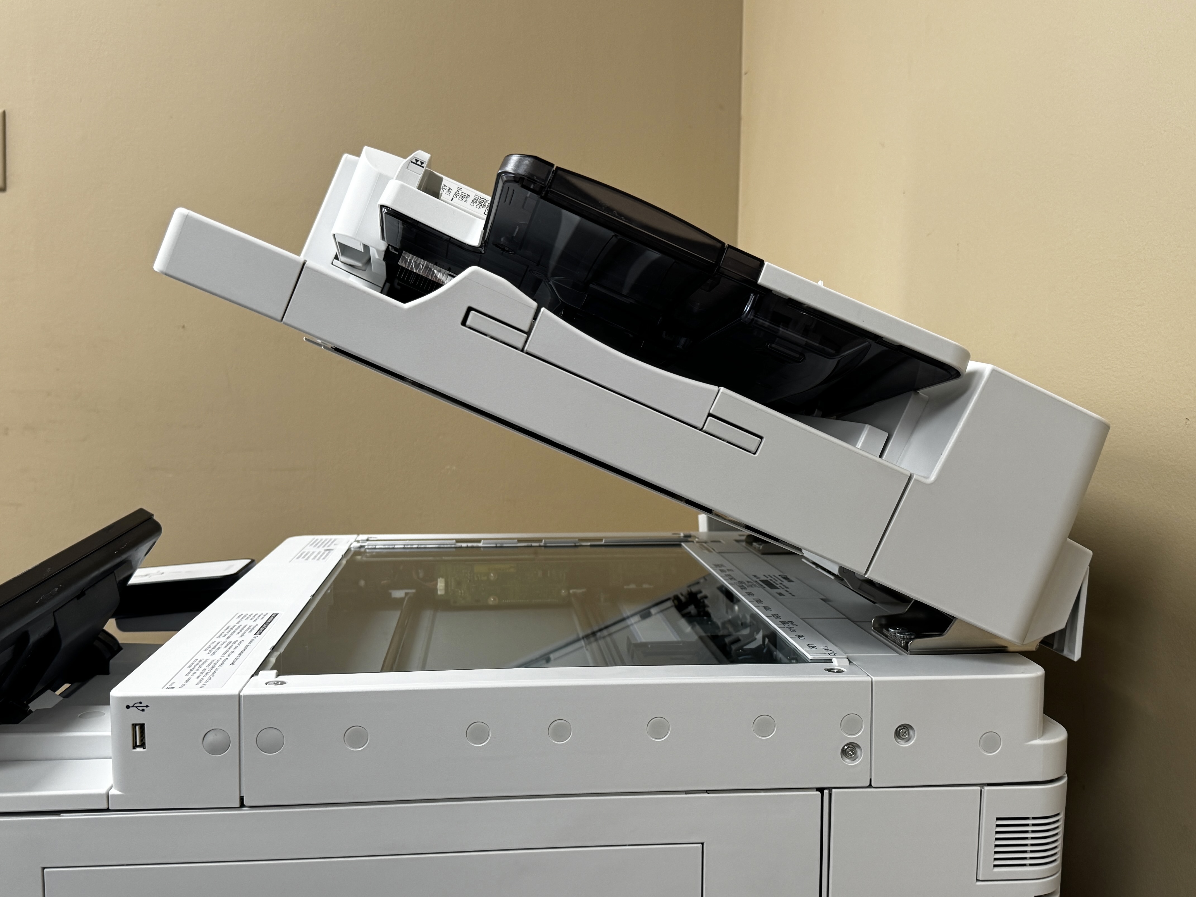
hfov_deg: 71.6
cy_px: 448
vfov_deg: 56.8
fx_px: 829
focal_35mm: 24
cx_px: 598
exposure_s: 1/120
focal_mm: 6.86
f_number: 1.78
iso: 160
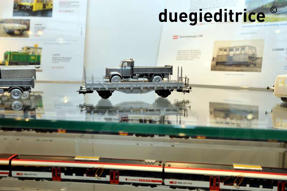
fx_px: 279
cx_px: 144
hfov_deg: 54.5
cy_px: 96
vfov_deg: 37.8
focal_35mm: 35
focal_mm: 35
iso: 800
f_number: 8
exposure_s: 1/80
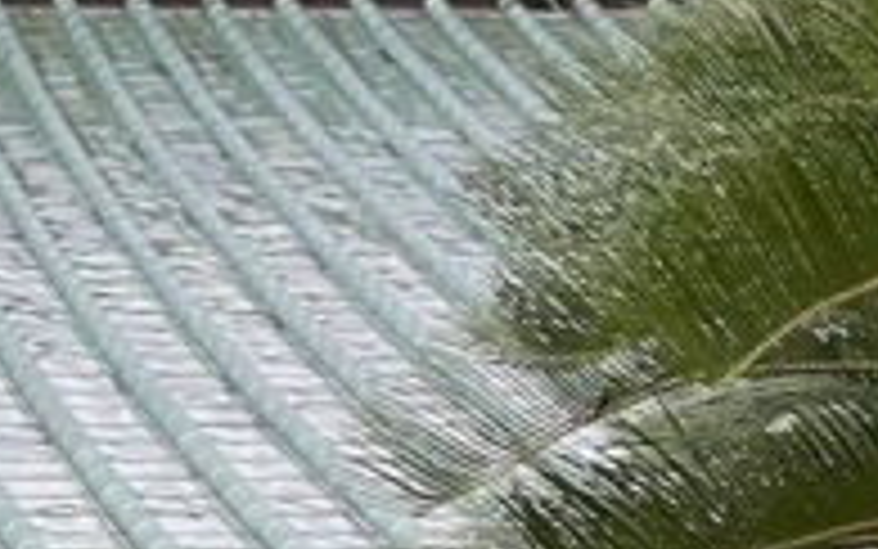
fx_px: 3734
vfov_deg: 8.1
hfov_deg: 12.3
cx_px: -720
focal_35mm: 156
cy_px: 954
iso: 100
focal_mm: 3.99
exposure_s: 1/60
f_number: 1.8
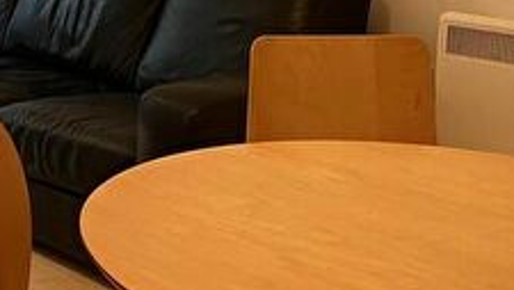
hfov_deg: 20.8
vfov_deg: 13.5
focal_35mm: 88
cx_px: -244
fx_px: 1200
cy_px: -45
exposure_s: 1/50
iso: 100
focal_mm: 4.25
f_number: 1.8
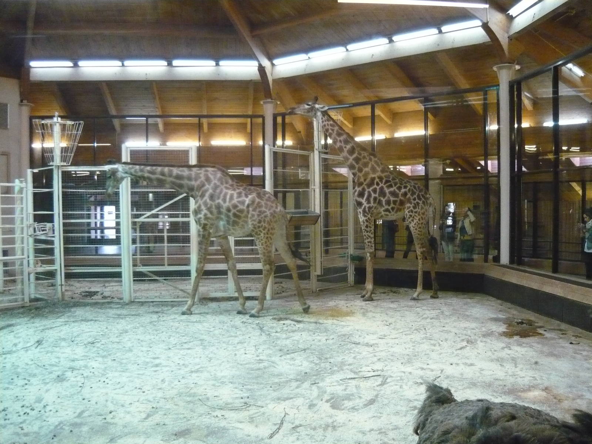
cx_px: 296
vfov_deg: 42.9
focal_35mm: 33
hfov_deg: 55.4
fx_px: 564
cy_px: 222
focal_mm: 5.5
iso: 800
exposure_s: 1/50
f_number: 2.8
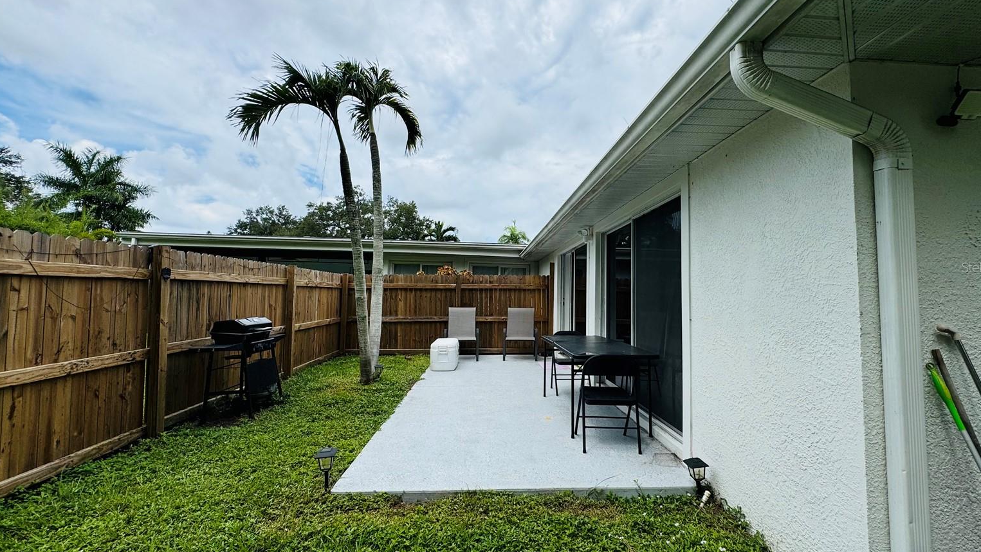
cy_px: 267
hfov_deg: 99.3
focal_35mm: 16
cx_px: 508
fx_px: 416
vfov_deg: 67.1
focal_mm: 2.22
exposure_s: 1/1976
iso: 50
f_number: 2.2
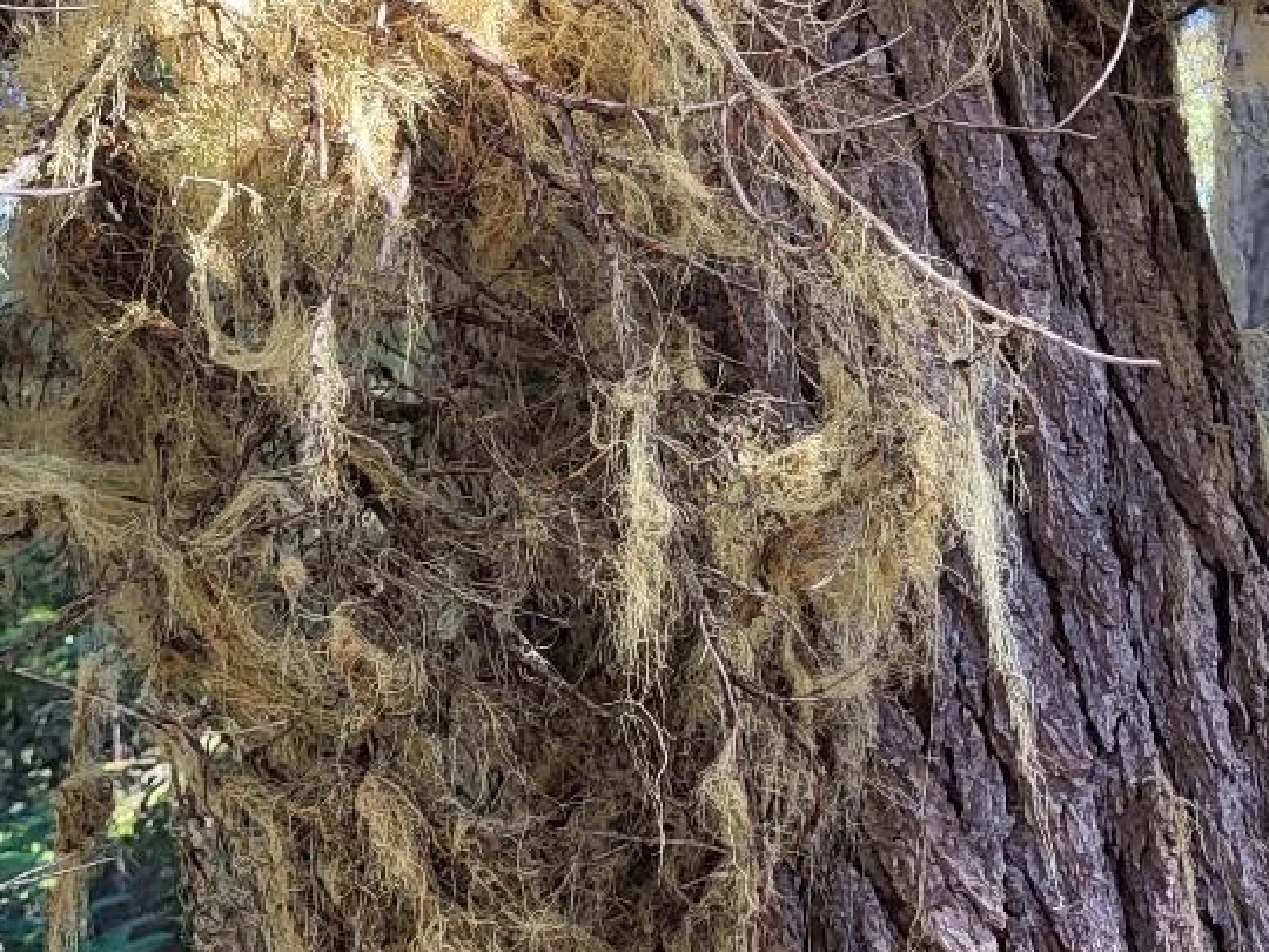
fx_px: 2823
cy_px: -219
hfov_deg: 25.3
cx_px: 479
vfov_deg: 18.1
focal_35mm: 77
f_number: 1.8
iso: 50
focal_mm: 5.4
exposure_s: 1/100
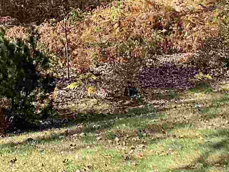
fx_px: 821
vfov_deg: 11.7
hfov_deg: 15.7
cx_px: 30
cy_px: -45
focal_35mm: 124
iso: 16
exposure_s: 1/383
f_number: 1.8
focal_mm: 3
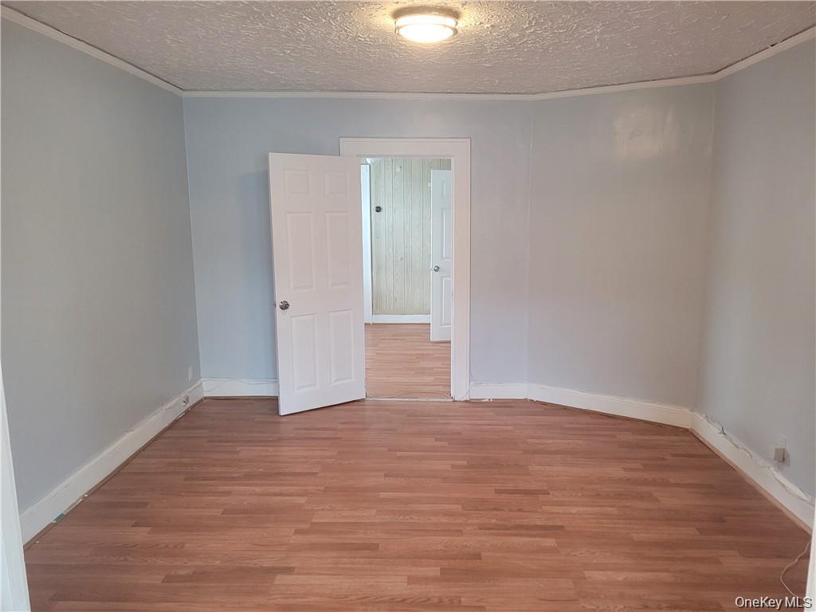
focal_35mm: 26
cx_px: 408
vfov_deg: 53.1
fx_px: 613
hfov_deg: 67.3
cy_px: 306
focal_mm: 5.4
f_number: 1.8
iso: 320
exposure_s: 1/119
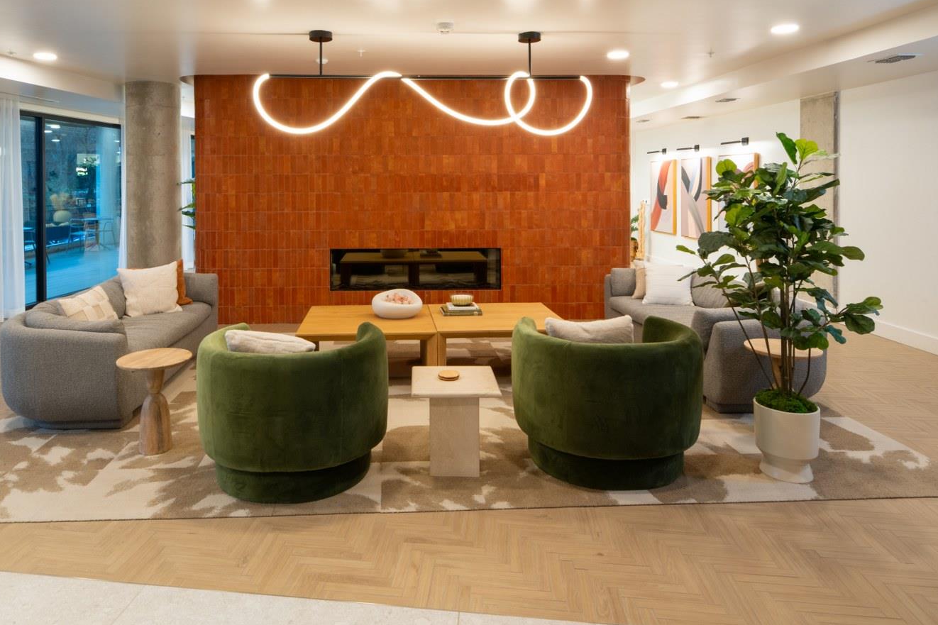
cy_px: 249
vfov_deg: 54.7
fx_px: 599
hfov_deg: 75.8
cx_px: 409
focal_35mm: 23
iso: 400
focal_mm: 19
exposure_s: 1/1.67
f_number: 16
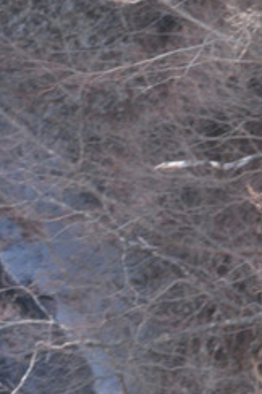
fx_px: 13760
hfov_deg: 1.1
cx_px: -280
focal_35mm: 1257
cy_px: 520
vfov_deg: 1.6
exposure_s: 1/3
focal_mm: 200
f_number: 29
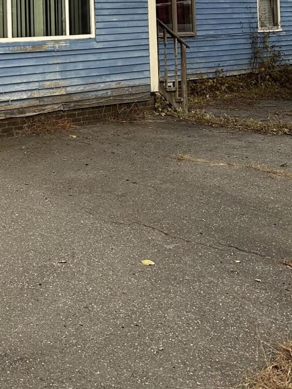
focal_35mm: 65
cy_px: -9
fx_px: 731
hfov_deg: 20.4
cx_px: -100
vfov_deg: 27.9
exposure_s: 1/857
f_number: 1.78
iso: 80
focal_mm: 6.86
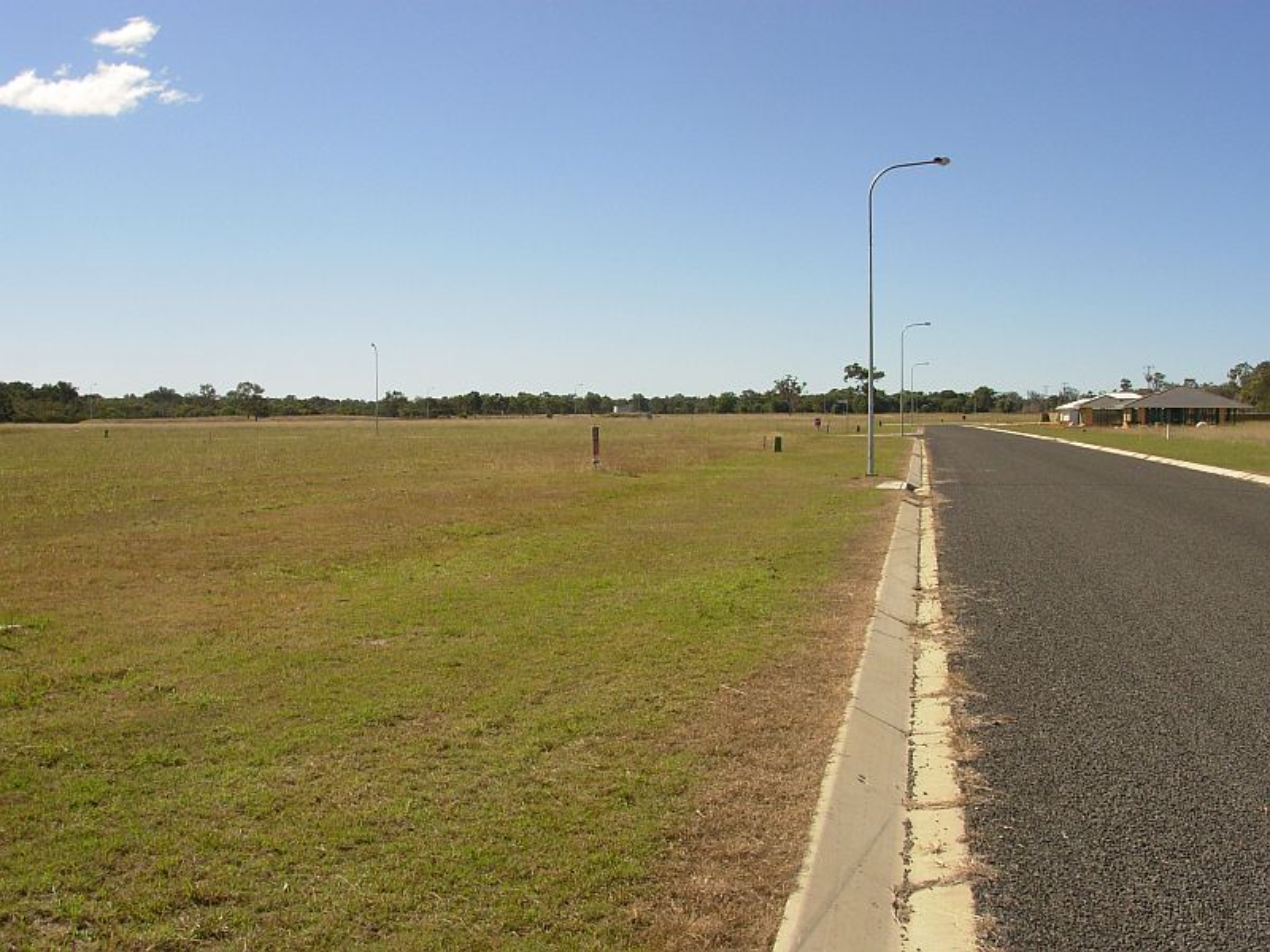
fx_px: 1394
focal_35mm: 38
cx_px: 635
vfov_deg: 37.7
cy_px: 476
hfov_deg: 49.0
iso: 50
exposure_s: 1/512
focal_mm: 6.3
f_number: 4.9
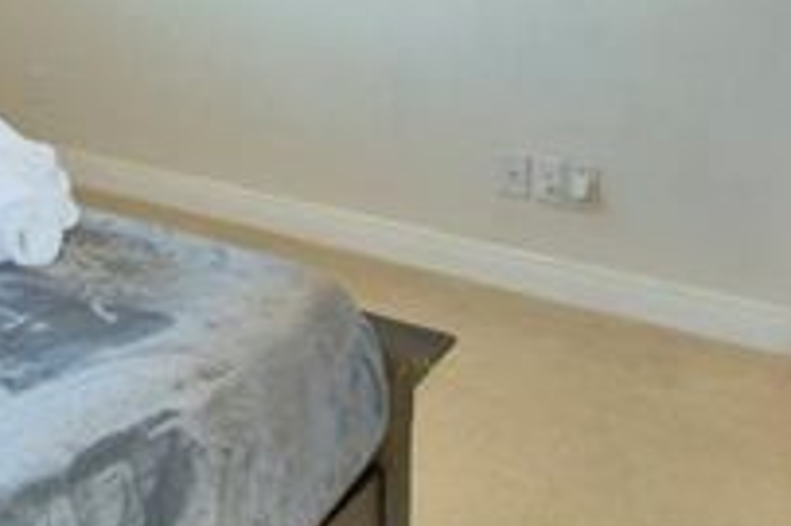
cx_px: -99
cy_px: -131
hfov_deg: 33.0
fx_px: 1142
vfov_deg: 23.4
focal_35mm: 52
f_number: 4.5
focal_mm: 10
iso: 200
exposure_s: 1/60
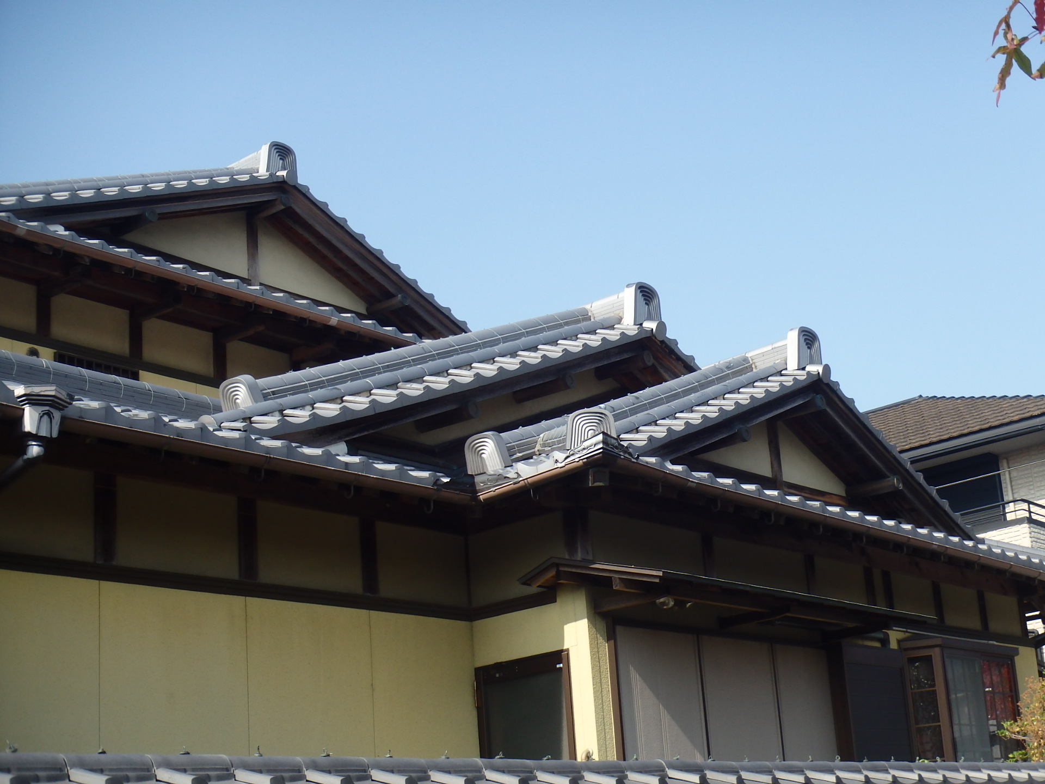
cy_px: 392
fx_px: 1570
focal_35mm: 52
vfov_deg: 28.0
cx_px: 522
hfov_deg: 36.8
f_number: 5
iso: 125
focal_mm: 9.4
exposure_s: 1/400
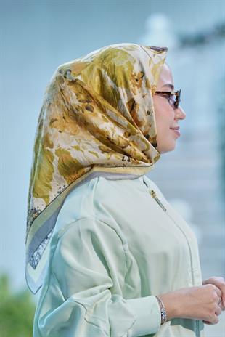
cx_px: 112
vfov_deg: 15.2
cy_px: 168
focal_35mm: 135
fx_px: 1264
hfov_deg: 10.2
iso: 640
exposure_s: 1/200
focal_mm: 135
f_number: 3.5
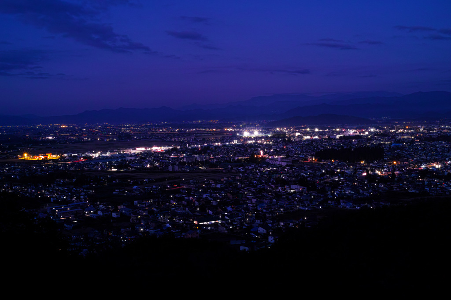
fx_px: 564
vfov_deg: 29.8
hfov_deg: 43.6
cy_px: 150
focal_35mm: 45
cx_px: 226
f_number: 11
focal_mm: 30
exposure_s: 13
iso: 100
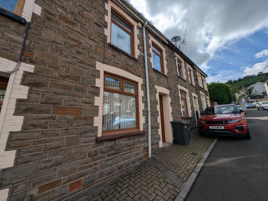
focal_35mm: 12
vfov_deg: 94.6
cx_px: 134
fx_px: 93
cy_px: 100
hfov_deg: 110.5
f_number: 1.95
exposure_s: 1/3704
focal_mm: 2.23
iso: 42
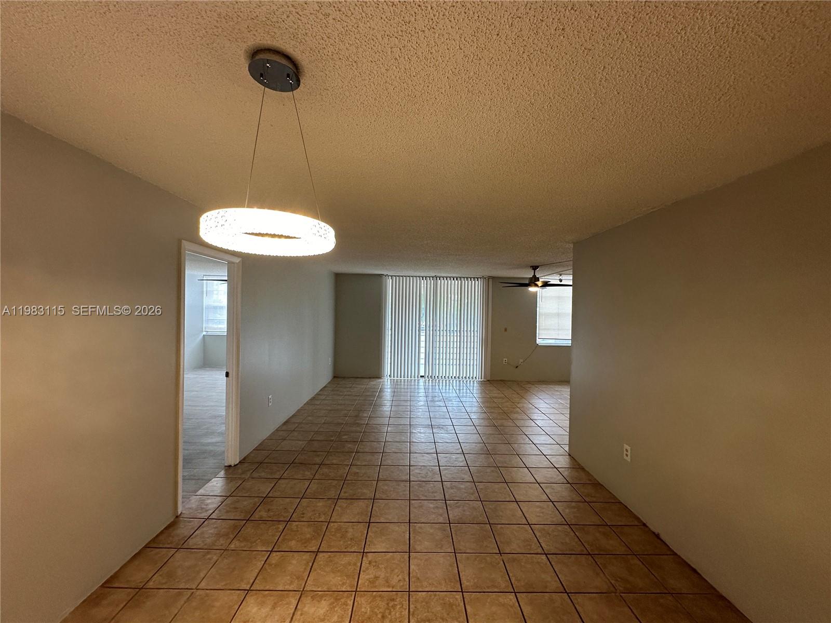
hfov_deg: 102.1
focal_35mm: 14
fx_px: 336
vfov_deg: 85.7
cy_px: 312
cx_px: 416
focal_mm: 2.22
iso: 160
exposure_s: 1/120
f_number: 2.2
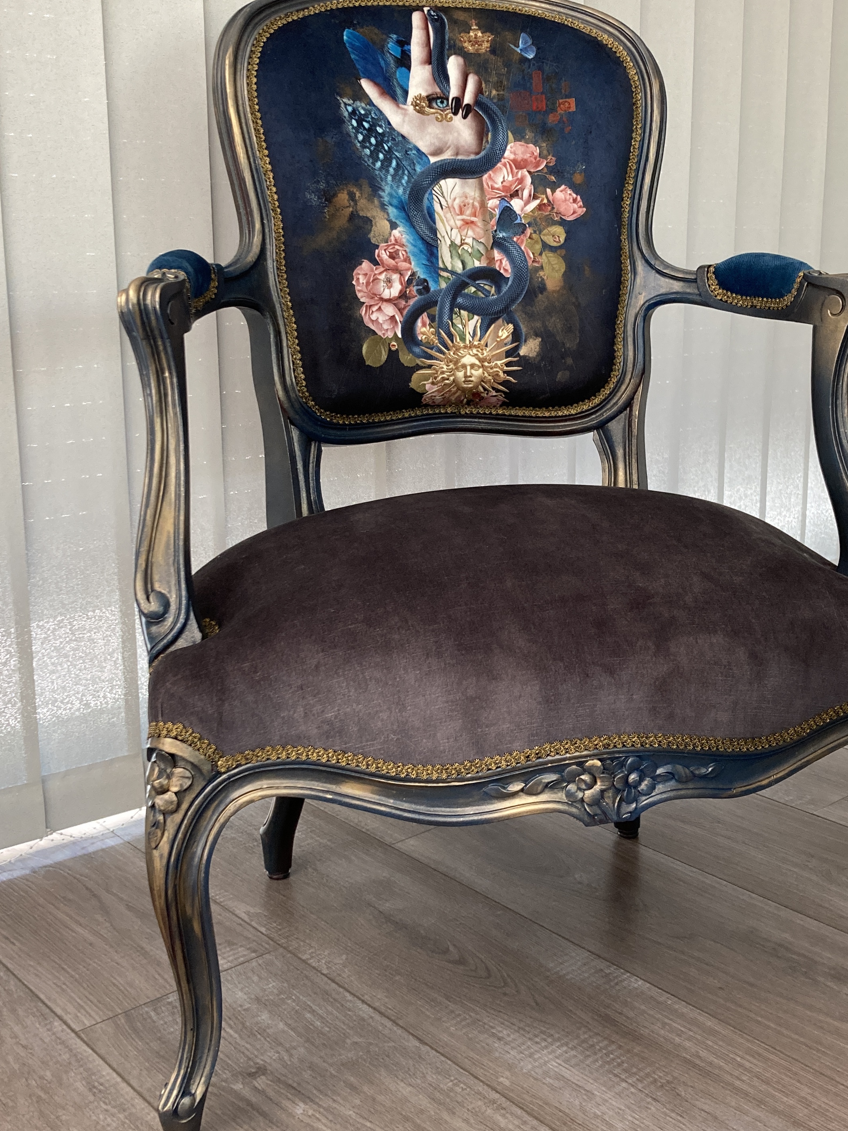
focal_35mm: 40
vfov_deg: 46.7
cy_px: 518
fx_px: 1306
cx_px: 475
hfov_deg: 35.9
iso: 125
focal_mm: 3.99
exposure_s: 1/60
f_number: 1.8
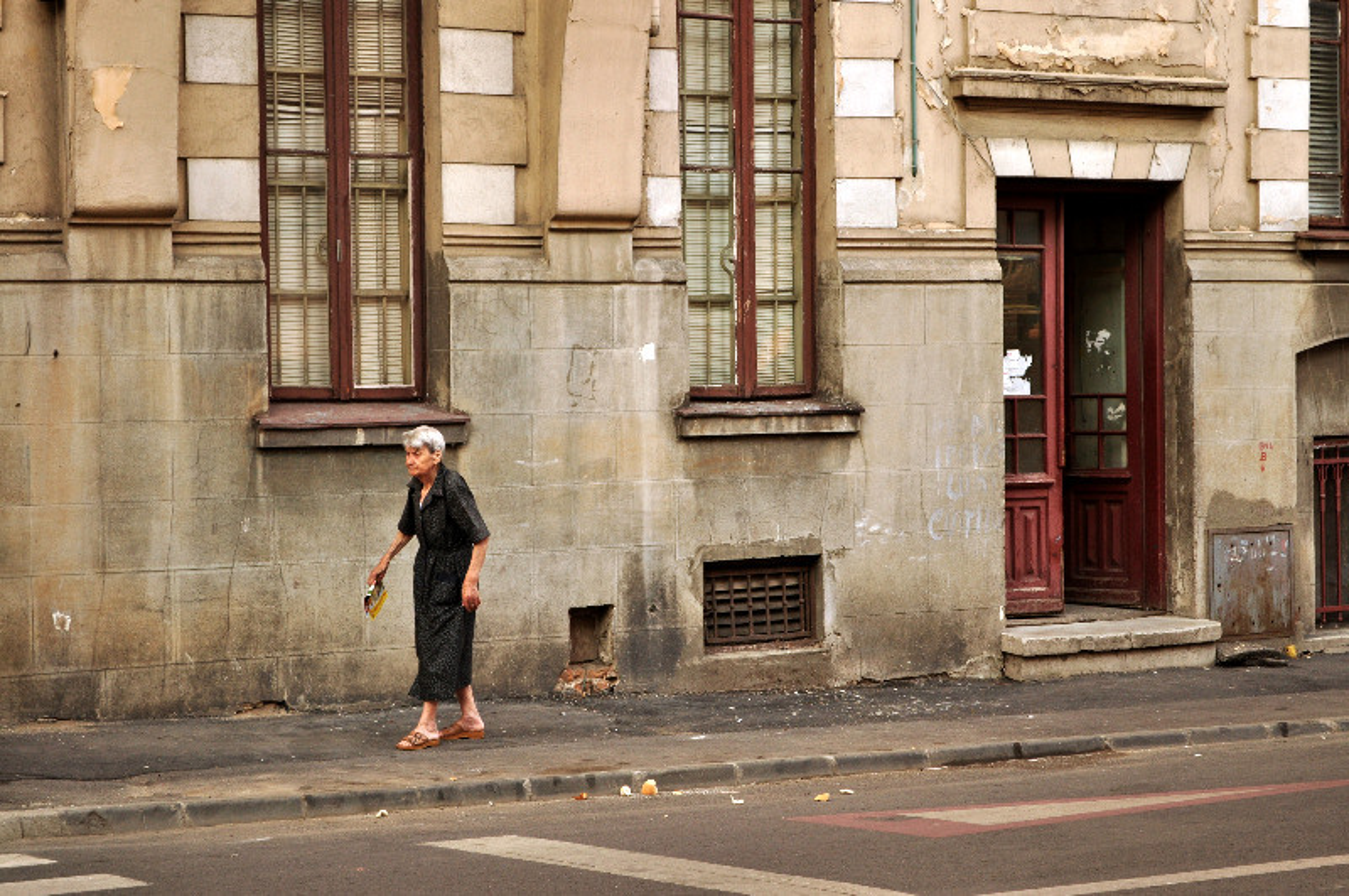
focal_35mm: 82
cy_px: 448
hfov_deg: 24.7
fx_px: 3087
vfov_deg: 16.5
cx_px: 674
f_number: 5.6
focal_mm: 55
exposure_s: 1/250
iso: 250
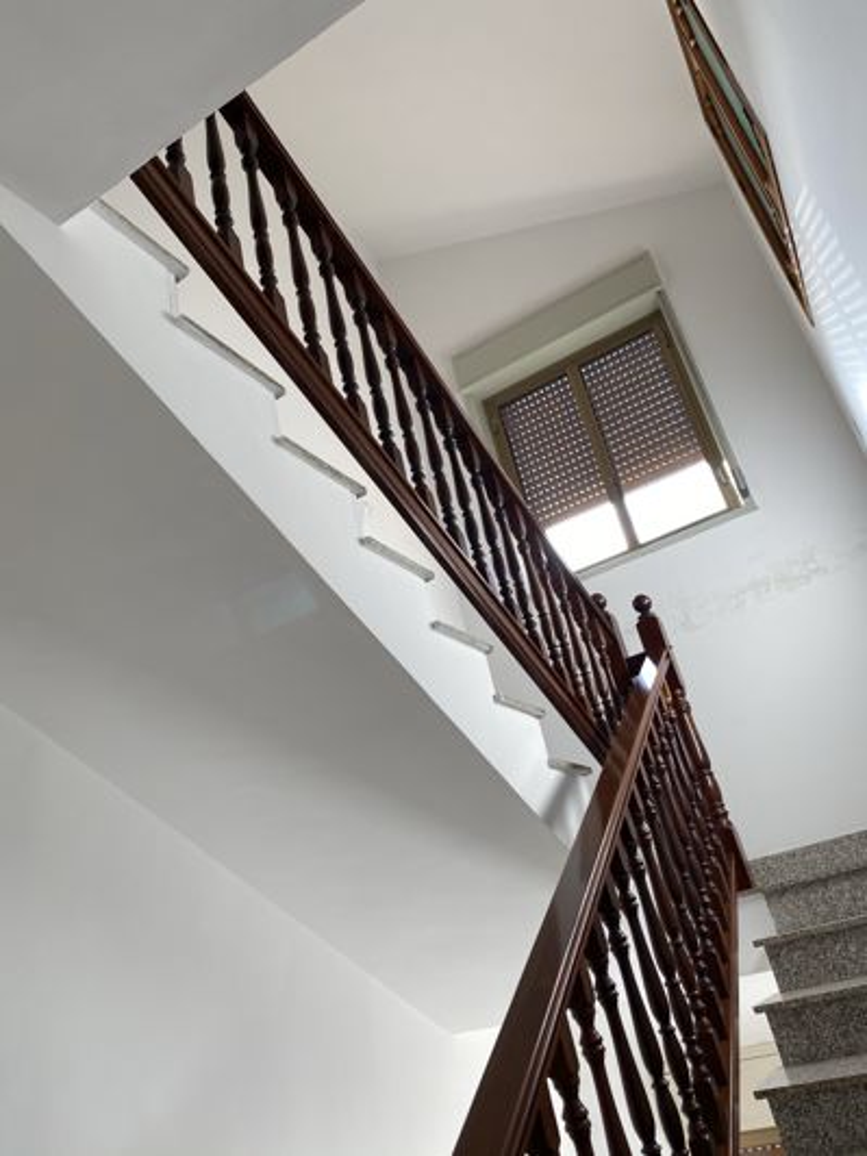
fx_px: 868
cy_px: 578
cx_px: 434
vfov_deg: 67.3
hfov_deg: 53.1
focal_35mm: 26
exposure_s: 1/100
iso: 32
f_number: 1.8
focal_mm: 4.25
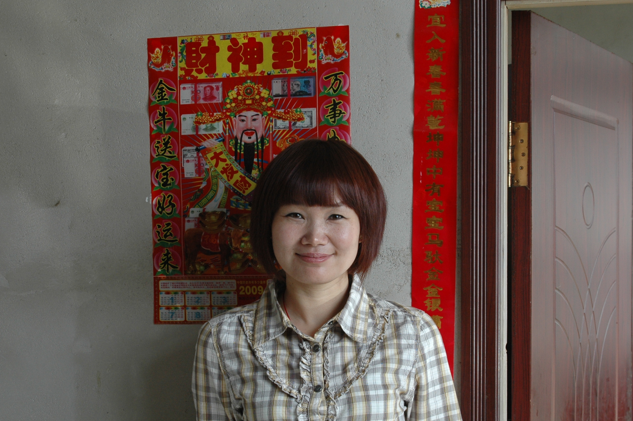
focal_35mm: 70
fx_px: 1224
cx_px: 328
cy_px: 267
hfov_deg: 29.0
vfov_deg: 19.5
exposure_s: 1/100
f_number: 5
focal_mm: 35
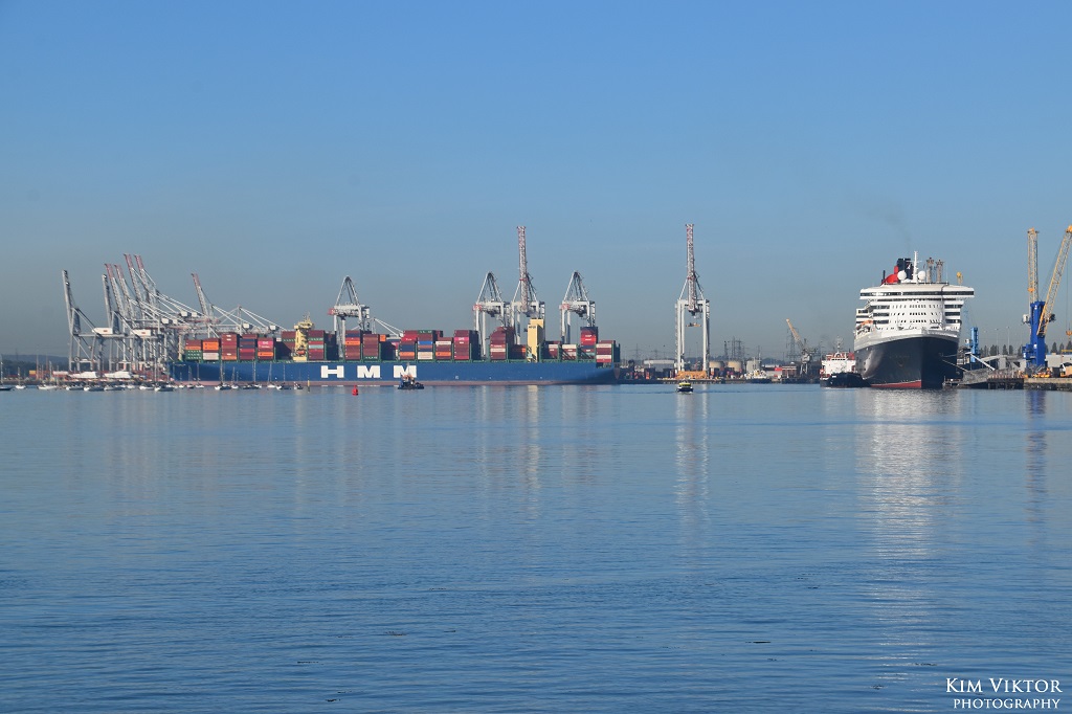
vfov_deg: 13.0
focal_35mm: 105
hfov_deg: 19.5
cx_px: 536
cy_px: 357
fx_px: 3125
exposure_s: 1/500
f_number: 11
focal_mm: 70
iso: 200
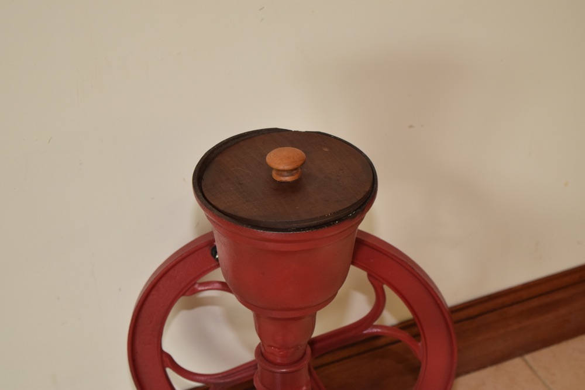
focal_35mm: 82
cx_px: 292
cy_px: 195
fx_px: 1341
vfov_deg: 16.6
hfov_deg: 24.6
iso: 800
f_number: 5.6
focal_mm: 55
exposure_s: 1/100
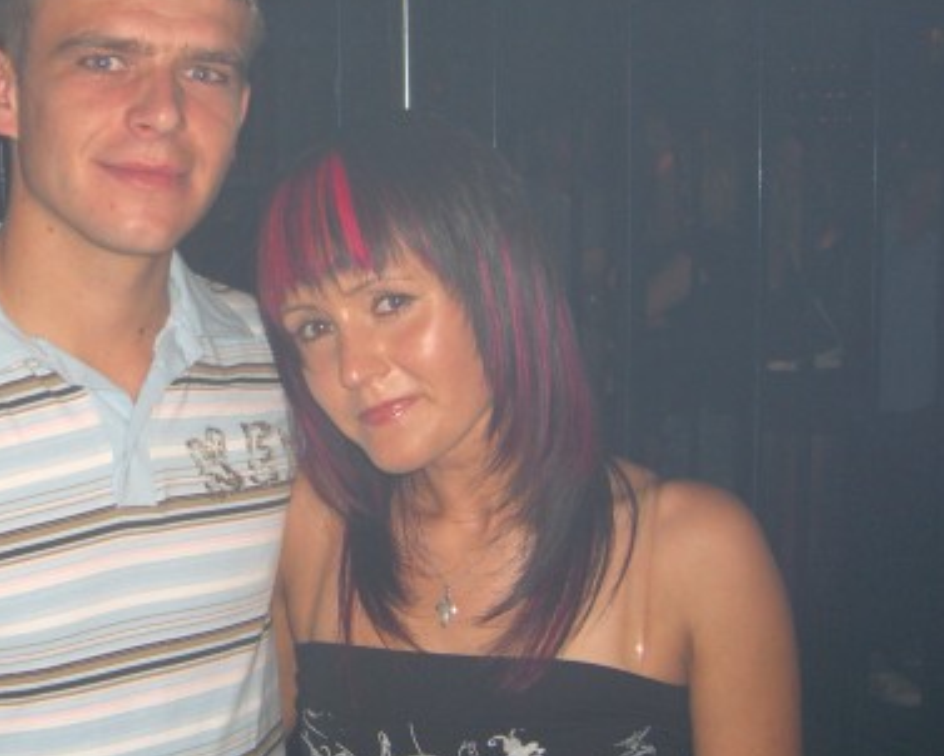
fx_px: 1649
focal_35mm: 59
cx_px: 220
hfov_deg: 31.3
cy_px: 330
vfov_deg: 25.8
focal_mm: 7.9
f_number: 2.8
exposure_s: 1/60
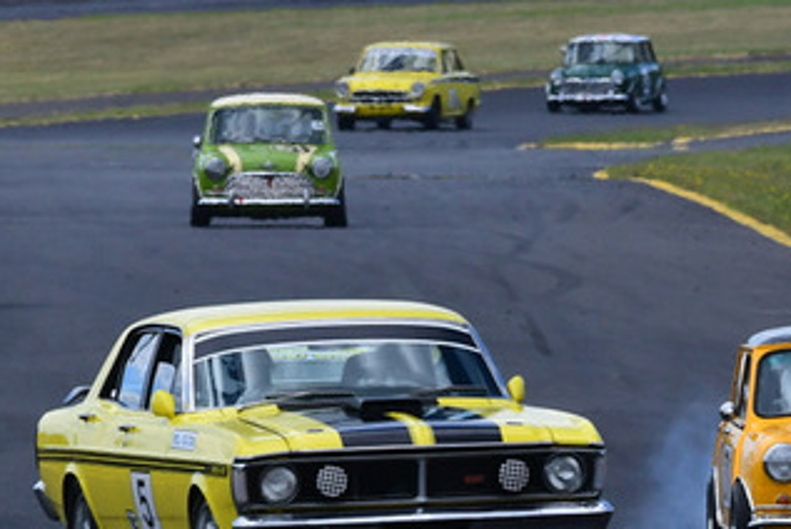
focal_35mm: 1211
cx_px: 329
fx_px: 26632
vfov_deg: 1.1
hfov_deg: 1.7
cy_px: 277
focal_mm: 320
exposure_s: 1/640
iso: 640
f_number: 13
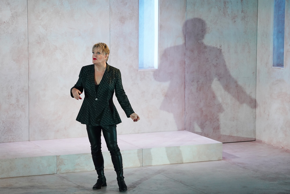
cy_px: 97
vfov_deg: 11.6
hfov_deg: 17.3
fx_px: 951
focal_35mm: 118
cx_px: 145
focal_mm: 118
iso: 2000
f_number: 4
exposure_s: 1/250
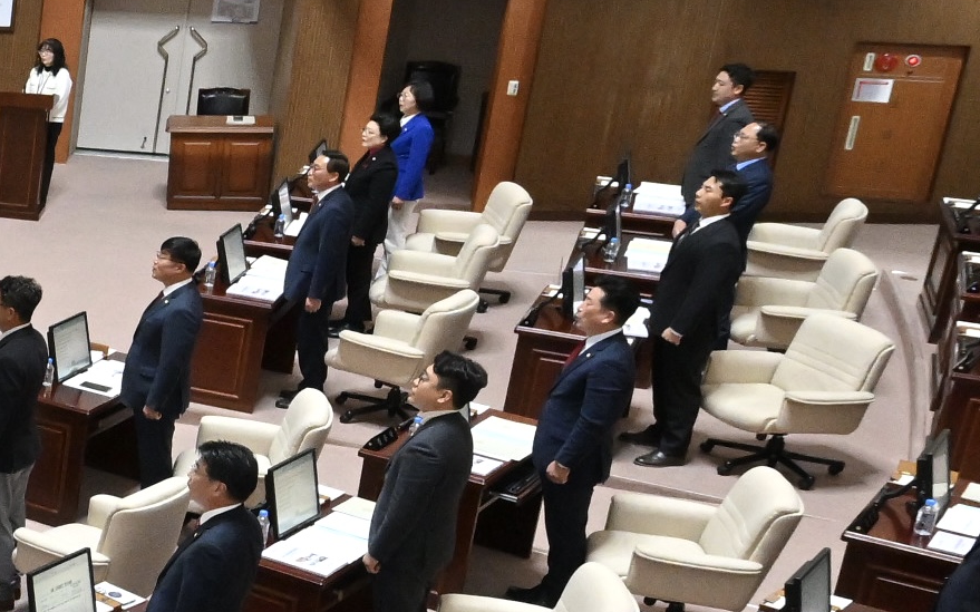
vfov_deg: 17.5
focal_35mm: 74
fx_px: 1976
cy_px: 424
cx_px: -730
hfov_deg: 20.6
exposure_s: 1/250
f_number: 6.3
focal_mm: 16
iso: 3200
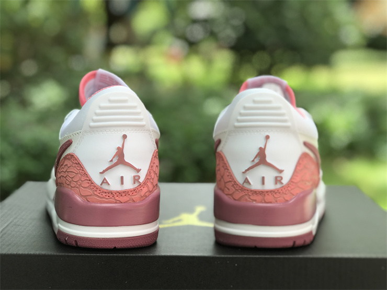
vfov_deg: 25.7
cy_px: 145
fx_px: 637
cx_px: 194
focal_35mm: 57
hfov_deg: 33.8
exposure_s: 1/118
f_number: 2.8
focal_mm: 6.6
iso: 20
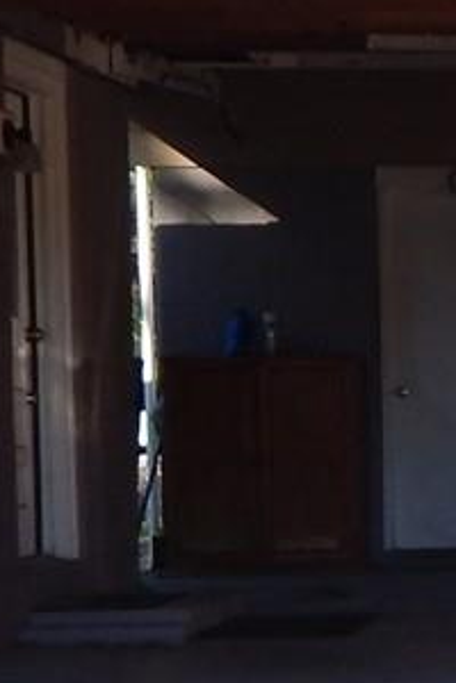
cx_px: 985
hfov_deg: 10.2
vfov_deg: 16.7
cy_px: 521
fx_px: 2318
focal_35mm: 122
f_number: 3
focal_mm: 4
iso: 125
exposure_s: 1/500
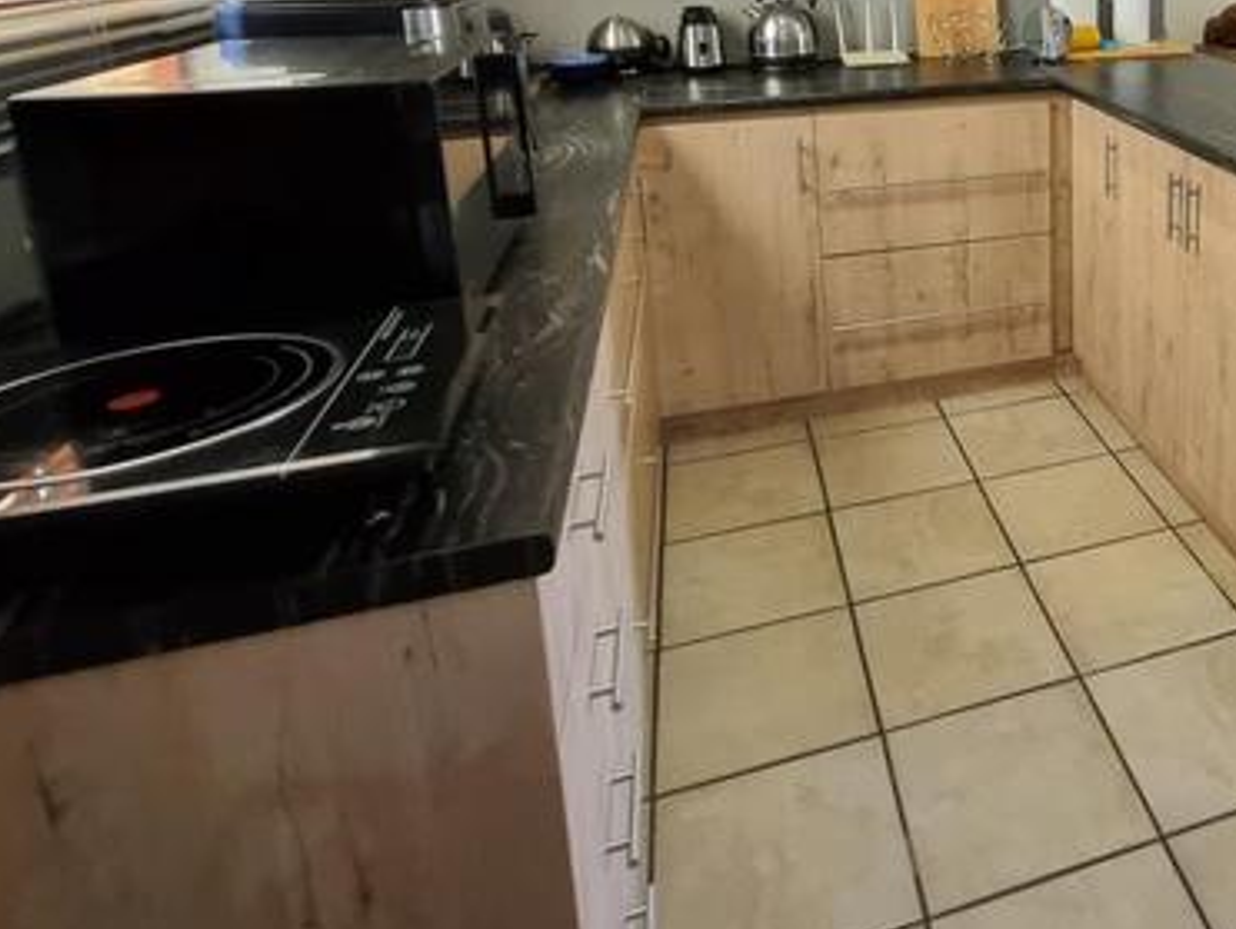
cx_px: 1099
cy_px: 133
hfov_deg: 55.5
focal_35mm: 28
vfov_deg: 46.1
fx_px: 1001
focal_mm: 1.74
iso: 400
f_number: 2.2
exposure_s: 1/33
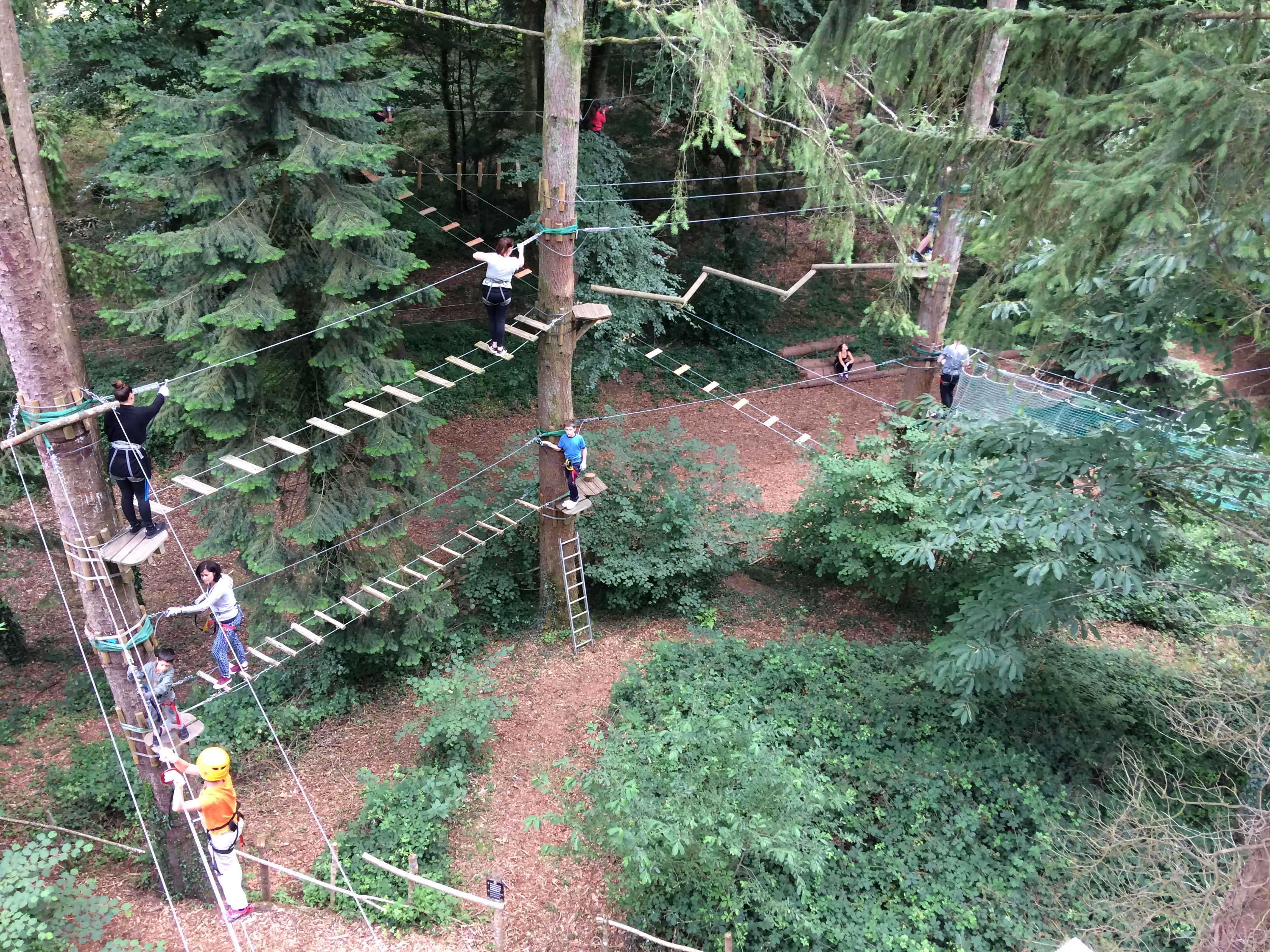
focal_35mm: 29
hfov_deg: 61.7
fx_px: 1064
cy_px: 476
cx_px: 635
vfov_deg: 48.2
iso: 50
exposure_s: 1/33
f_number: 2.2
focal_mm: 4.15
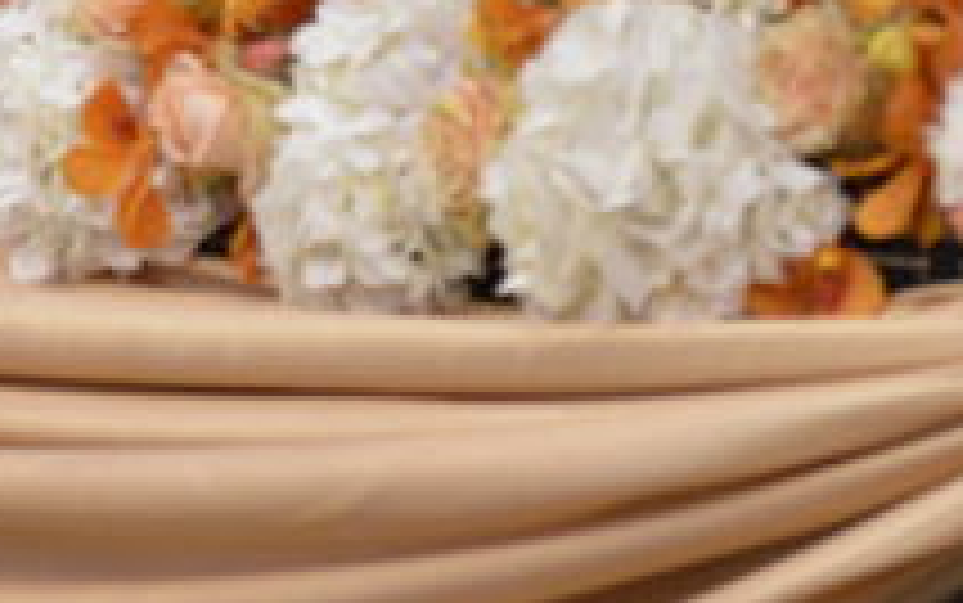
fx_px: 8954
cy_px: -844
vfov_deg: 3.8
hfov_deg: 6.2
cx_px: 544
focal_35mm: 341
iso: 2000
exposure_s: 1/80
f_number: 2.8
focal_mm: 70
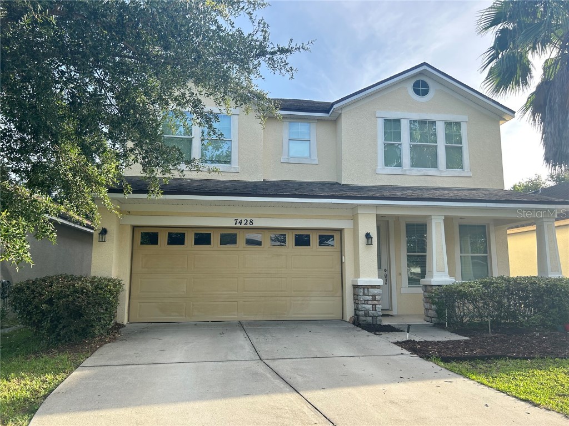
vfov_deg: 53.1
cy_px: 213
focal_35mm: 26
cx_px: 284
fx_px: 427
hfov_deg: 67.3
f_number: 1.5
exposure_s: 1/614
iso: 50
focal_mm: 5.7
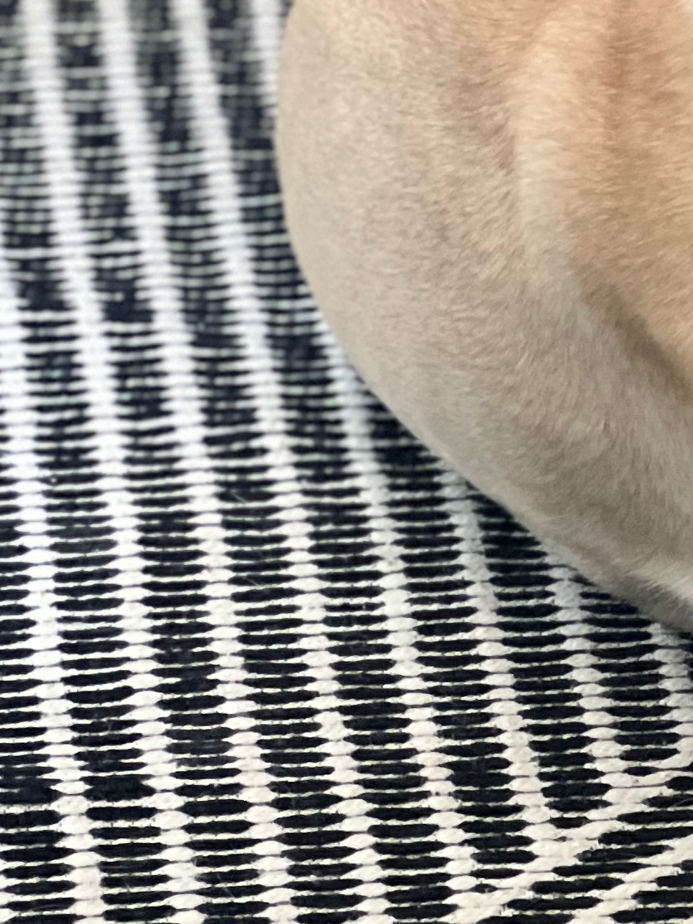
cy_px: 383
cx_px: 1119
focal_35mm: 278
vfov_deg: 7.1
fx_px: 7419
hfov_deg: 5.3
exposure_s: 1/24
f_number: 2.8
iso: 500
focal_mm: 9
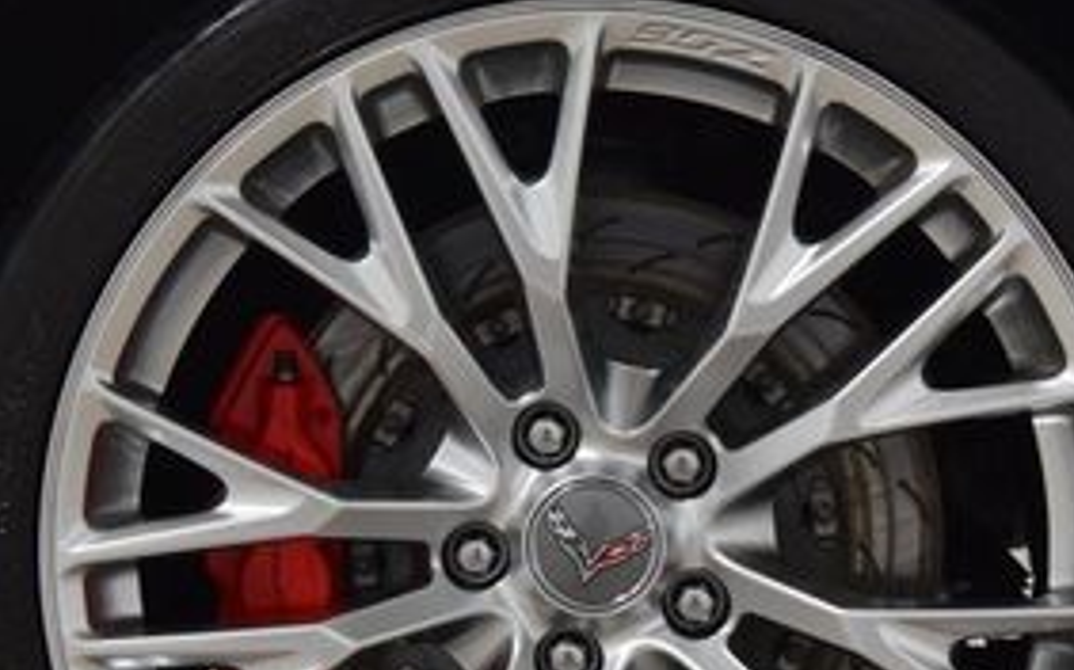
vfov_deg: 8.4
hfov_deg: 13.4
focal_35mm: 156
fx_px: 4569
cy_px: 493
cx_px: 606
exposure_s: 1/60
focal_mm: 45
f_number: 6.3
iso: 1600
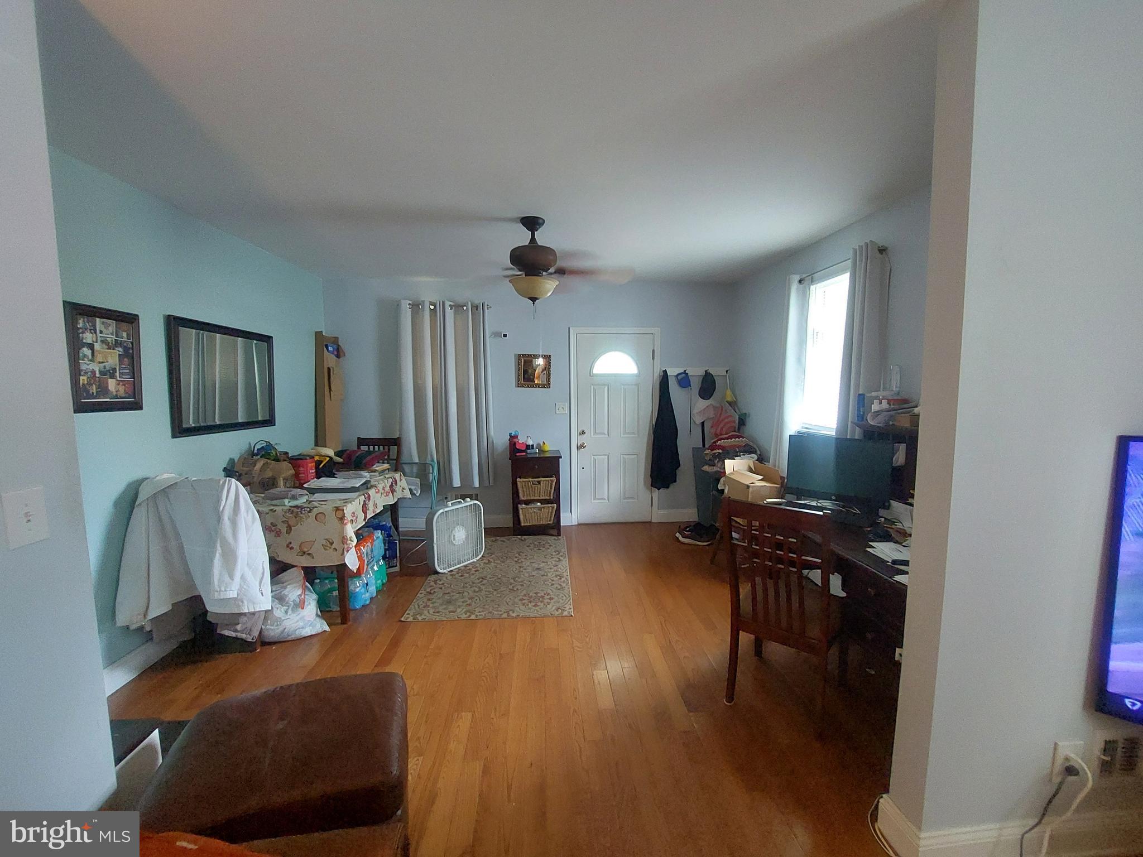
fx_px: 429
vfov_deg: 89.9
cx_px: 572
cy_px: 428
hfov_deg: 106.2
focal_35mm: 13
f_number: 2.2
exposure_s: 1/24
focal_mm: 1.74
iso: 400
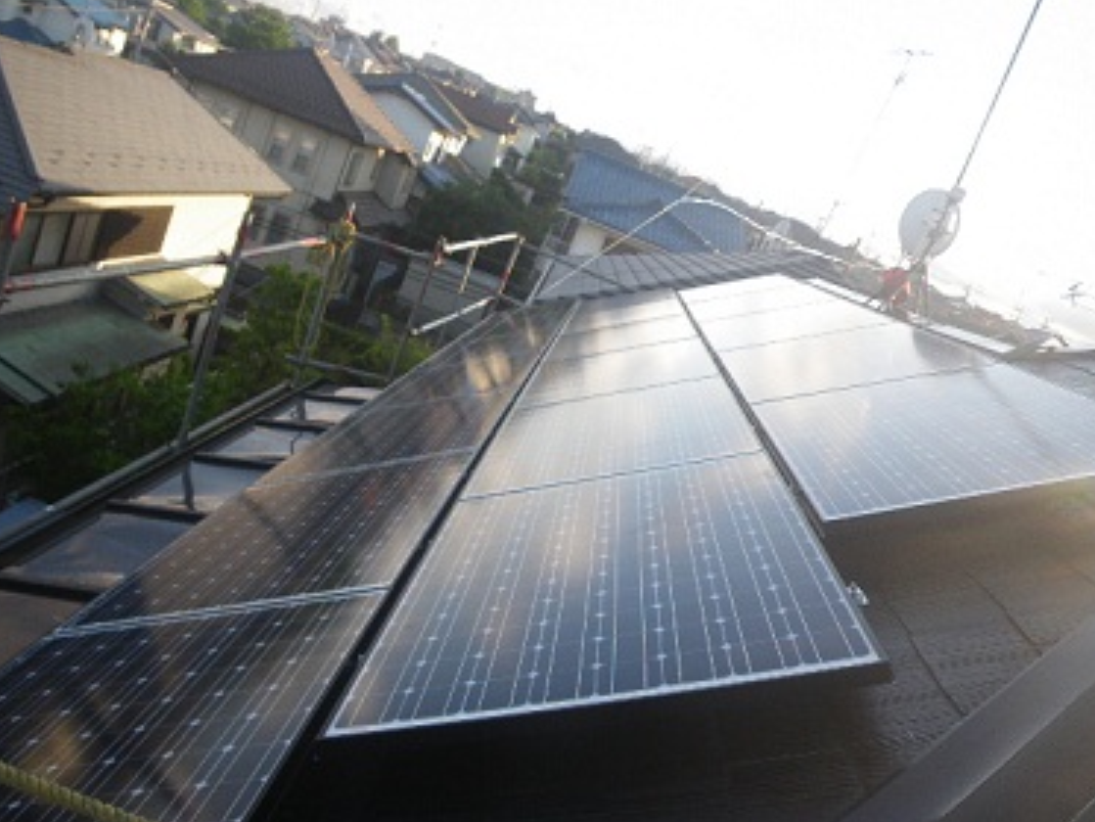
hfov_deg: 59.9
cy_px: 417
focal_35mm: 30
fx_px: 949
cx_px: 540
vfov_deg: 46.8
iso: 50
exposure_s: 1/125
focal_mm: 5
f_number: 3.5
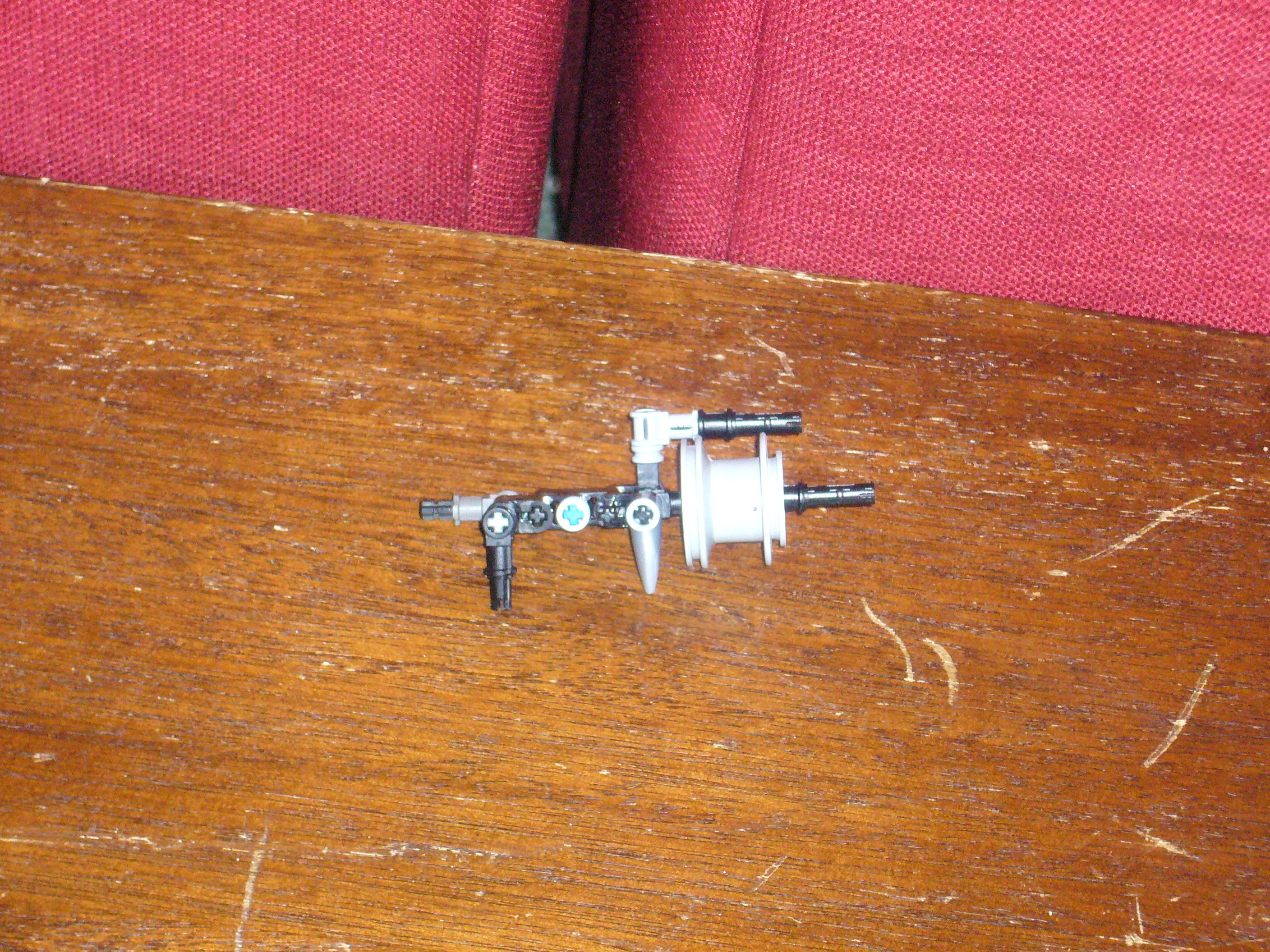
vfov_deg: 14.1
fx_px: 3852
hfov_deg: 18.7
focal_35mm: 105
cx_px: 635
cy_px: 476
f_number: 5
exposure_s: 1/30
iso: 400
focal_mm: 17.4
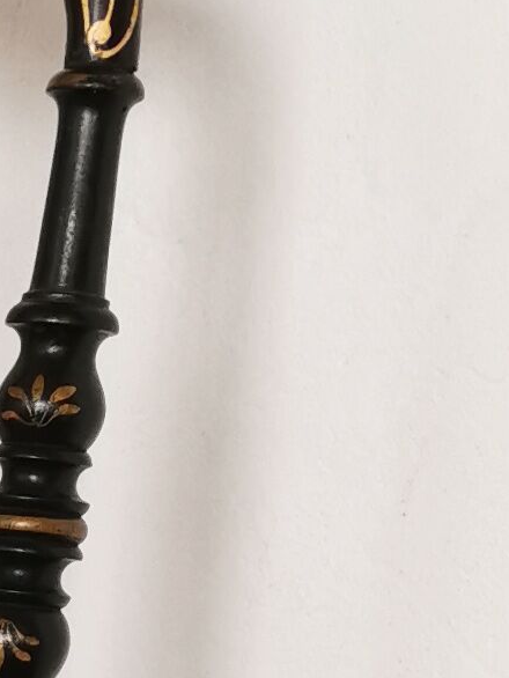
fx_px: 3291
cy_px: 1531
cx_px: -516
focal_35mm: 168
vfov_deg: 10.4
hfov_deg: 8.4
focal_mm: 5.56
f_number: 1.6
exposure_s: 1/60
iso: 250
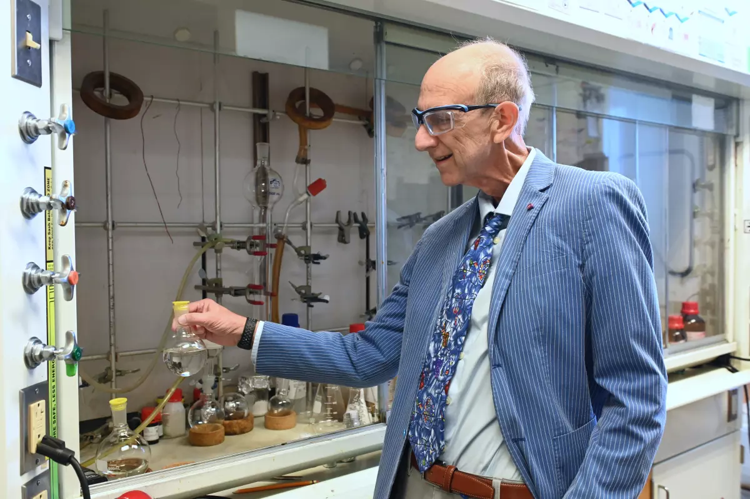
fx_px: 708
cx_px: 375
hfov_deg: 55.8
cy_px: 250
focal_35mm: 34
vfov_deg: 38.8
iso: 3200
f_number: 5
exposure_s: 1/100
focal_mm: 34
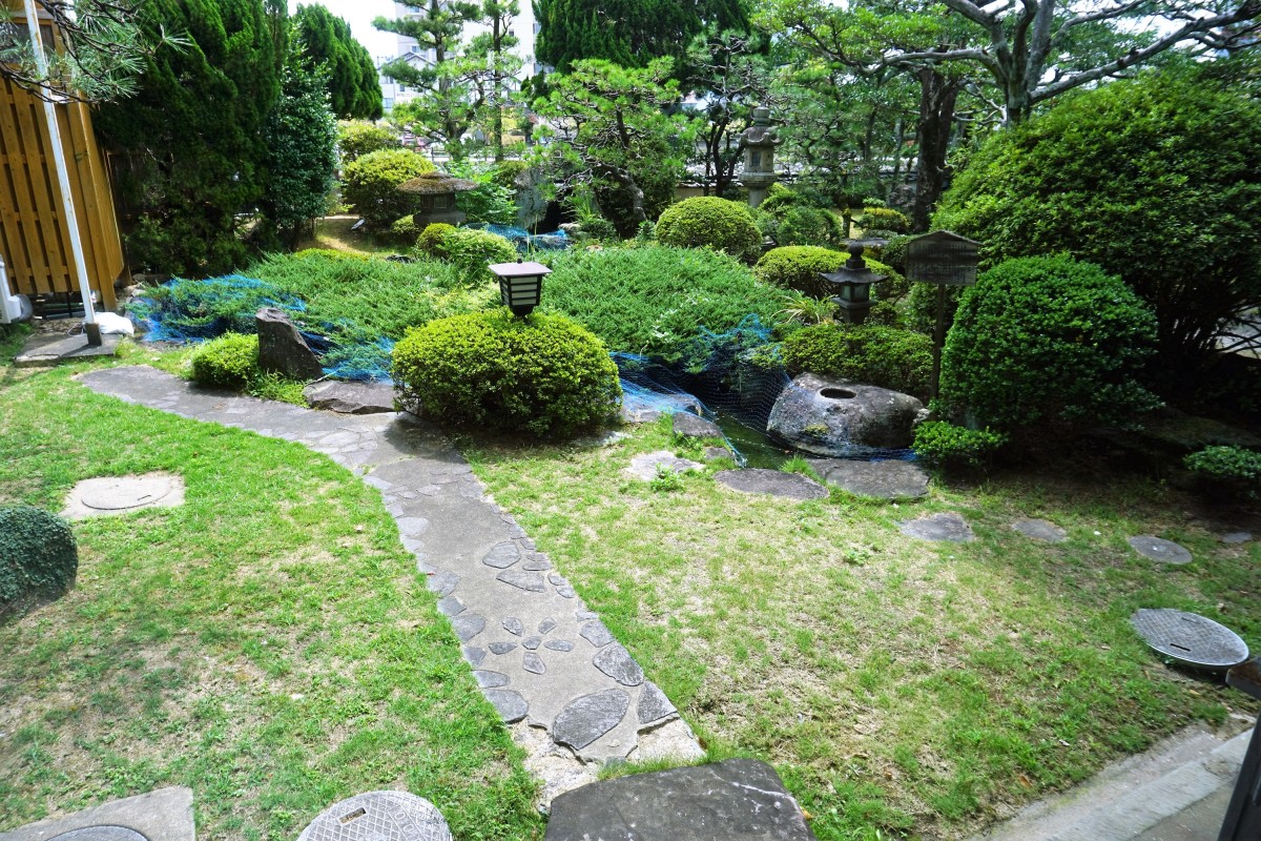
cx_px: 630
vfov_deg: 53.1
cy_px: 420
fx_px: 841
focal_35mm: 24
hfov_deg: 73.7
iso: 100
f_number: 8
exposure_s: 1/80
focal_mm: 16
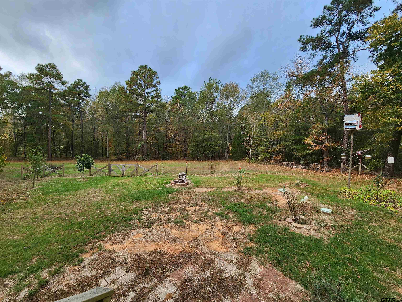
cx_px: 201
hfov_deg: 106.2
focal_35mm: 13
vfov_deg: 89.9
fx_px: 151
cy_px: 151
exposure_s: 1/456
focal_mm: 2.2
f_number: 2.2
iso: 50
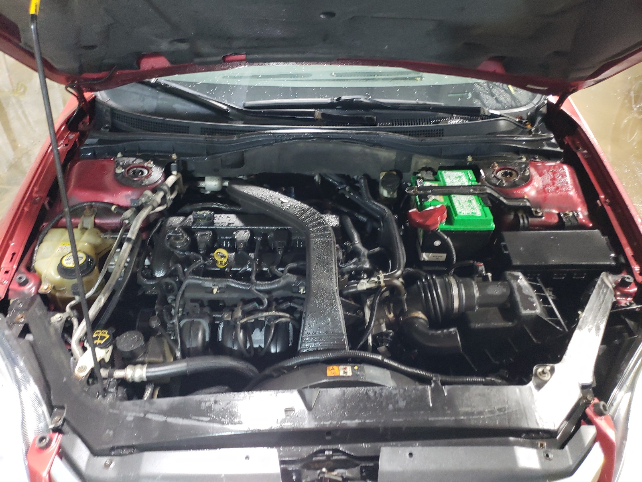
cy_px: 241
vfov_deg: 53.1
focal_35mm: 26
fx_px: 482
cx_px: 321
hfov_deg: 67.3
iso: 286
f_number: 1.5
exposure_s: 1/30
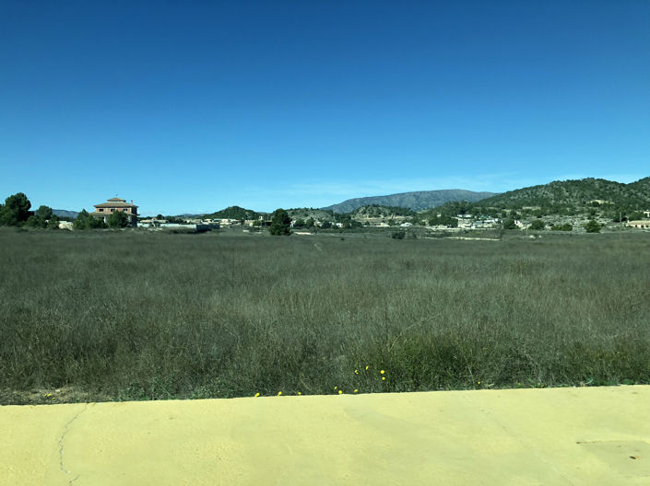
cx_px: 325
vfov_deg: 49.7
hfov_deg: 63.5
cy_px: 243
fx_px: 526
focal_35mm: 28
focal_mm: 3.99
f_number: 1.8
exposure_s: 1/1000
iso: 20
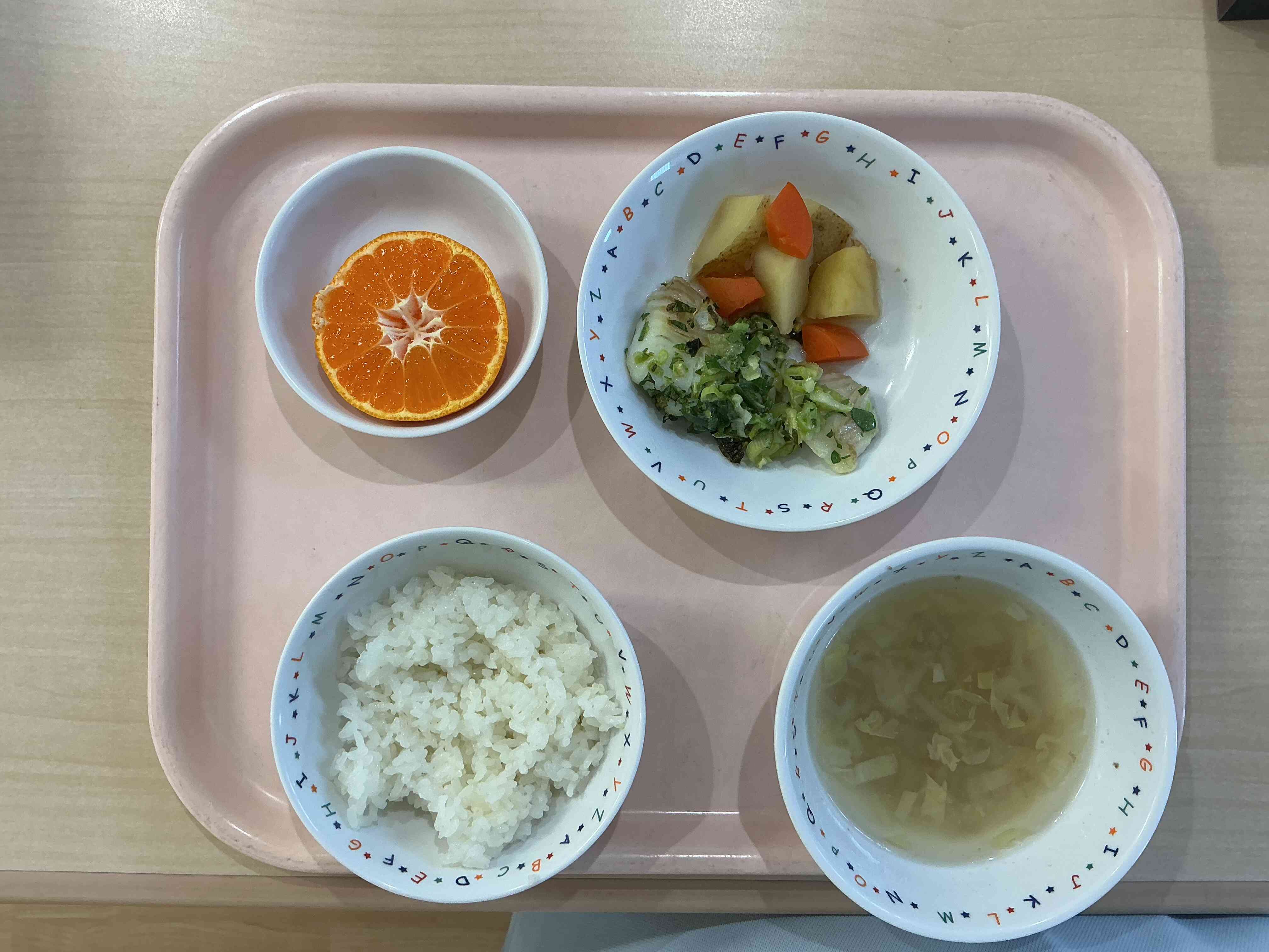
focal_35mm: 29
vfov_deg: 48.2
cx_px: 634
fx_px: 1063
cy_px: 476
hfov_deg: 61.7
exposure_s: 1/60
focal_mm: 3
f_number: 1.8
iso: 40
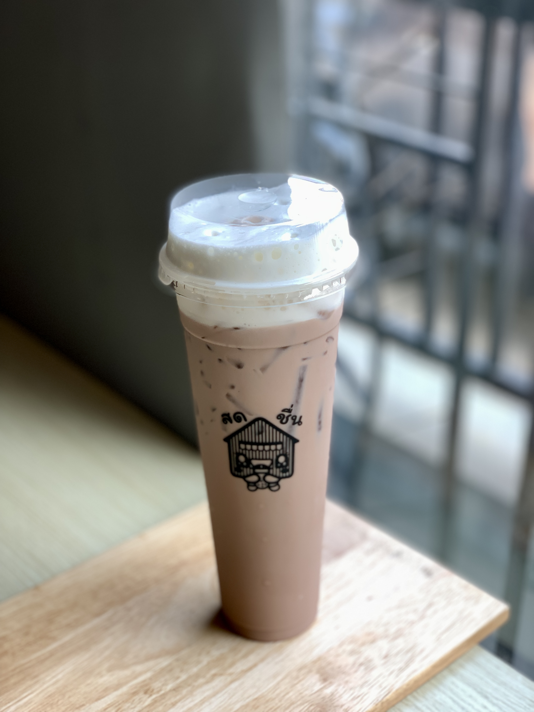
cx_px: 267
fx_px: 1070
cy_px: 356
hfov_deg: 28.0
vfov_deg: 36.8
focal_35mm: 52
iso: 40
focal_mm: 6
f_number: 2.4
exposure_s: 1/122
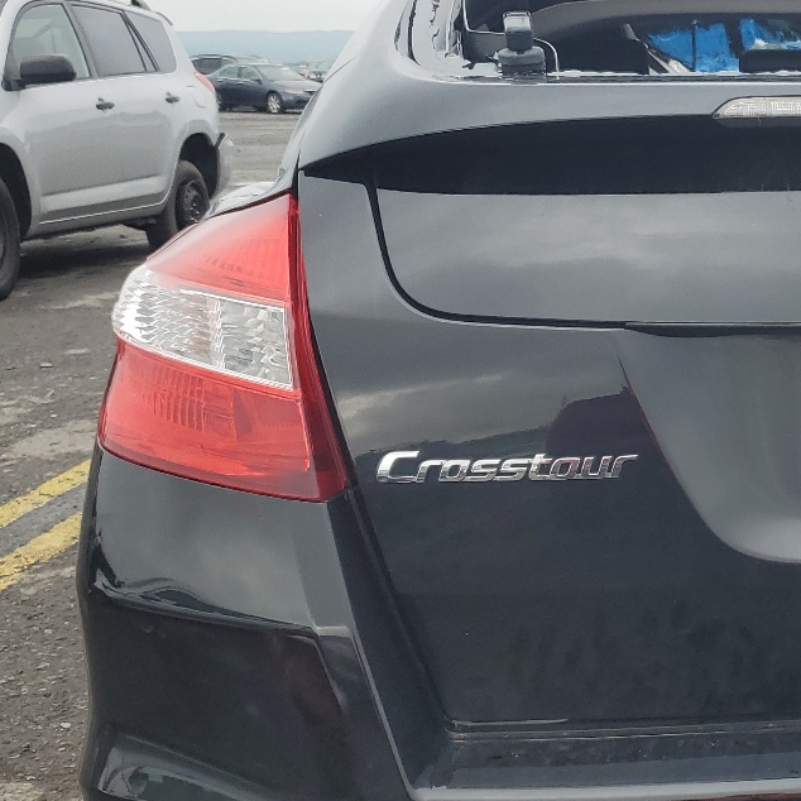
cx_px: 907
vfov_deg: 29.4
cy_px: 495
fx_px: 1518
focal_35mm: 58
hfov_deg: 26.9
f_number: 1.5
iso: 50
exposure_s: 1/909
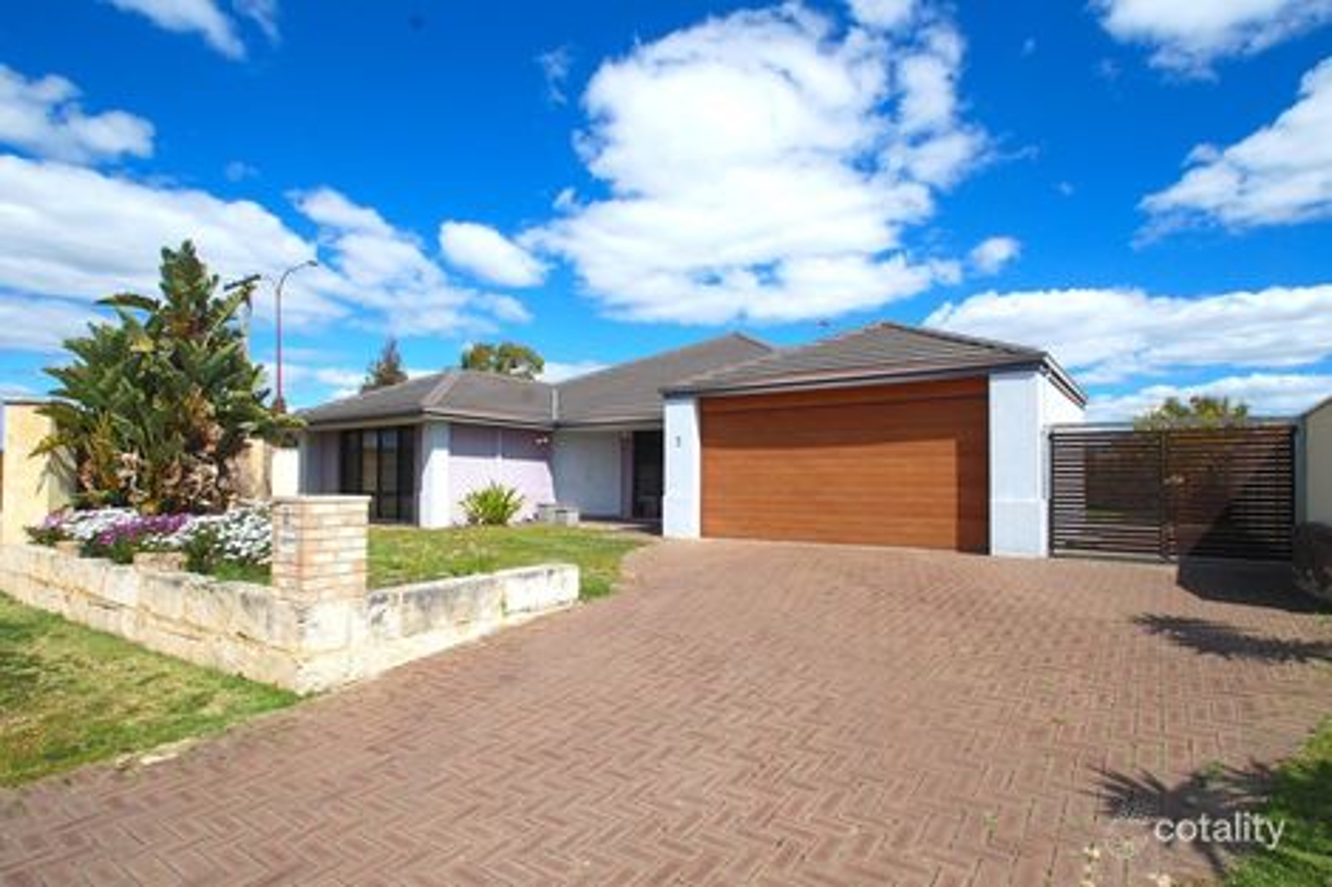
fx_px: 610
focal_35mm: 16
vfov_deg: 72.0
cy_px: 444
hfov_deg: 95.0
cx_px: 666
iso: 100
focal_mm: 11
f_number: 13
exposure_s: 1/200
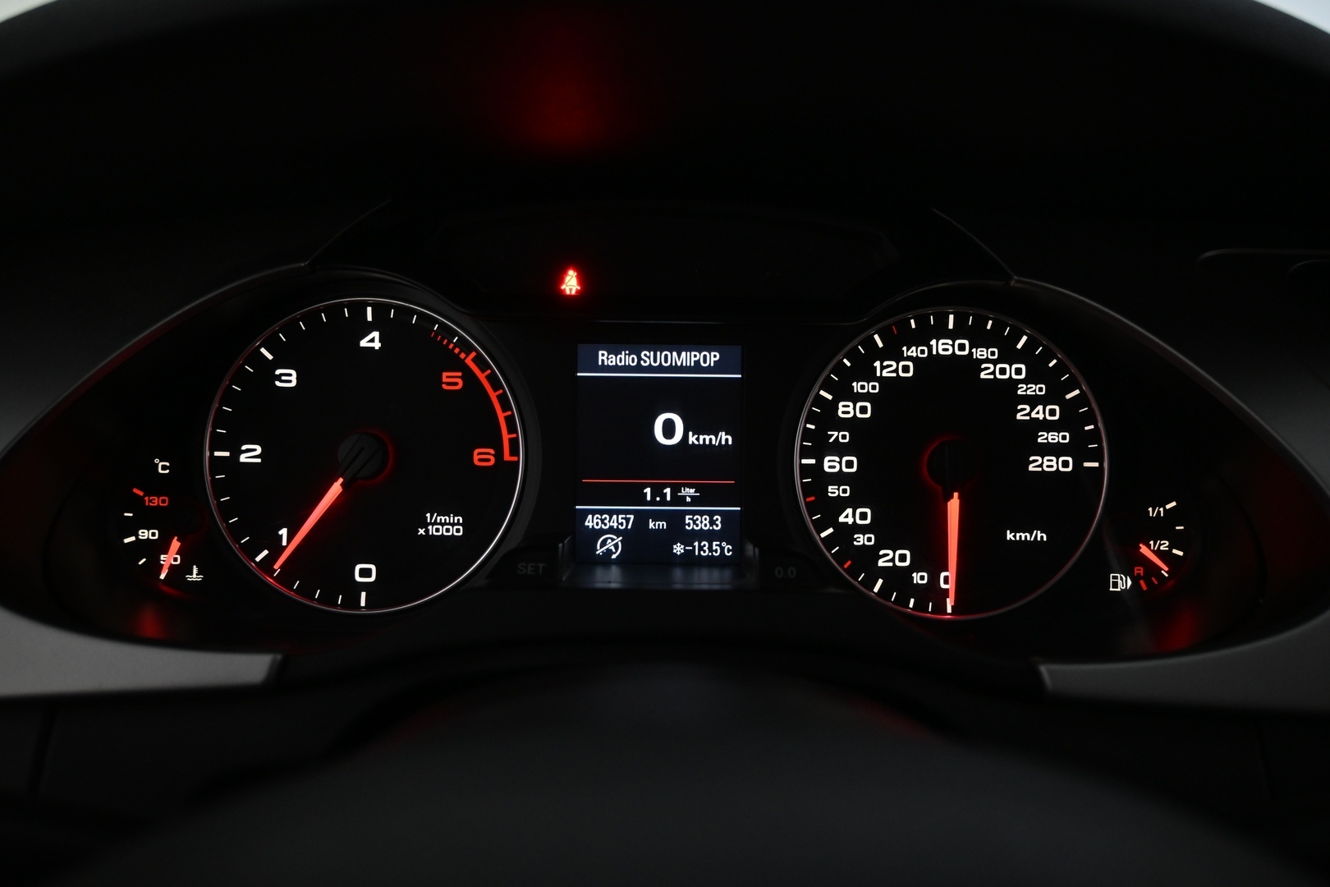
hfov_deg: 63.2
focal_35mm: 29
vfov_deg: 44.6
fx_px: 1081
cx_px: 665
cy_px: 444
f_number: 3.8
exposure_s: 1/30
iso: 1250
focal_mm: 19.5
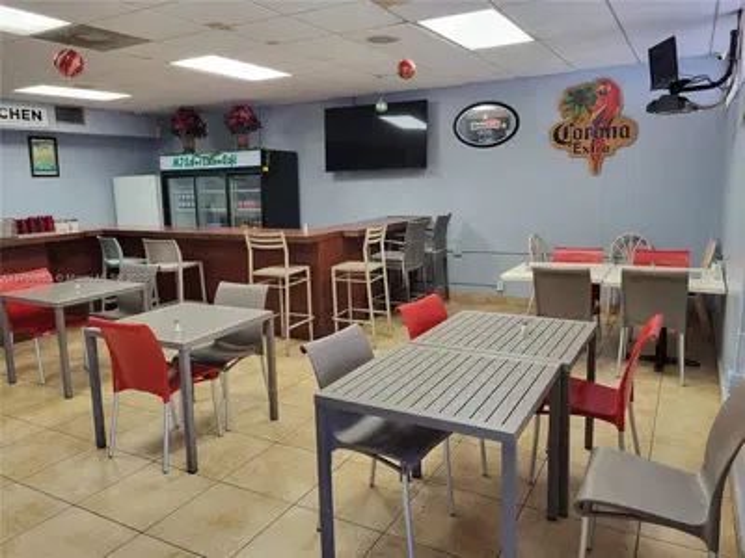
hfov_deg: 67.3
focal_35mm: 26
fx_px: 560
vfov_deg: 53.1
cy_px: 279
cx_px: 372
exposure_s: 1/60
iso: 160
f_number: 1.8
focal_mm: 5.4
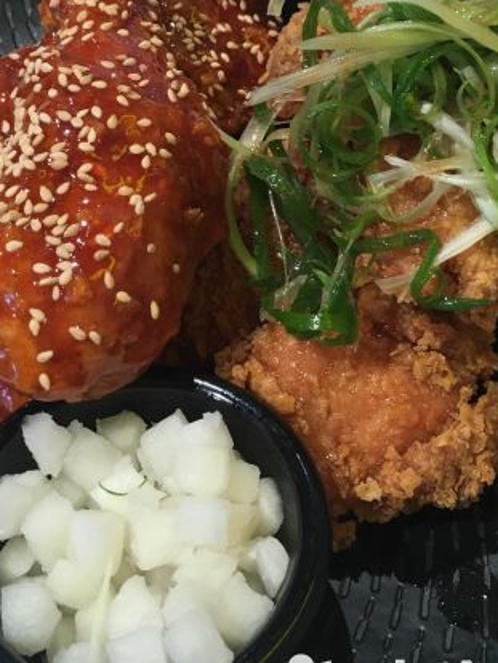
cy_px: 215
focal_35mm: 49
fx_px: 939
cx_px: 254
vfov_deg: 38.4
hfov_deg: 29.7
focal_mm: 4.15
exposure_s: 1/33
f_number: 2.2
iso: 50
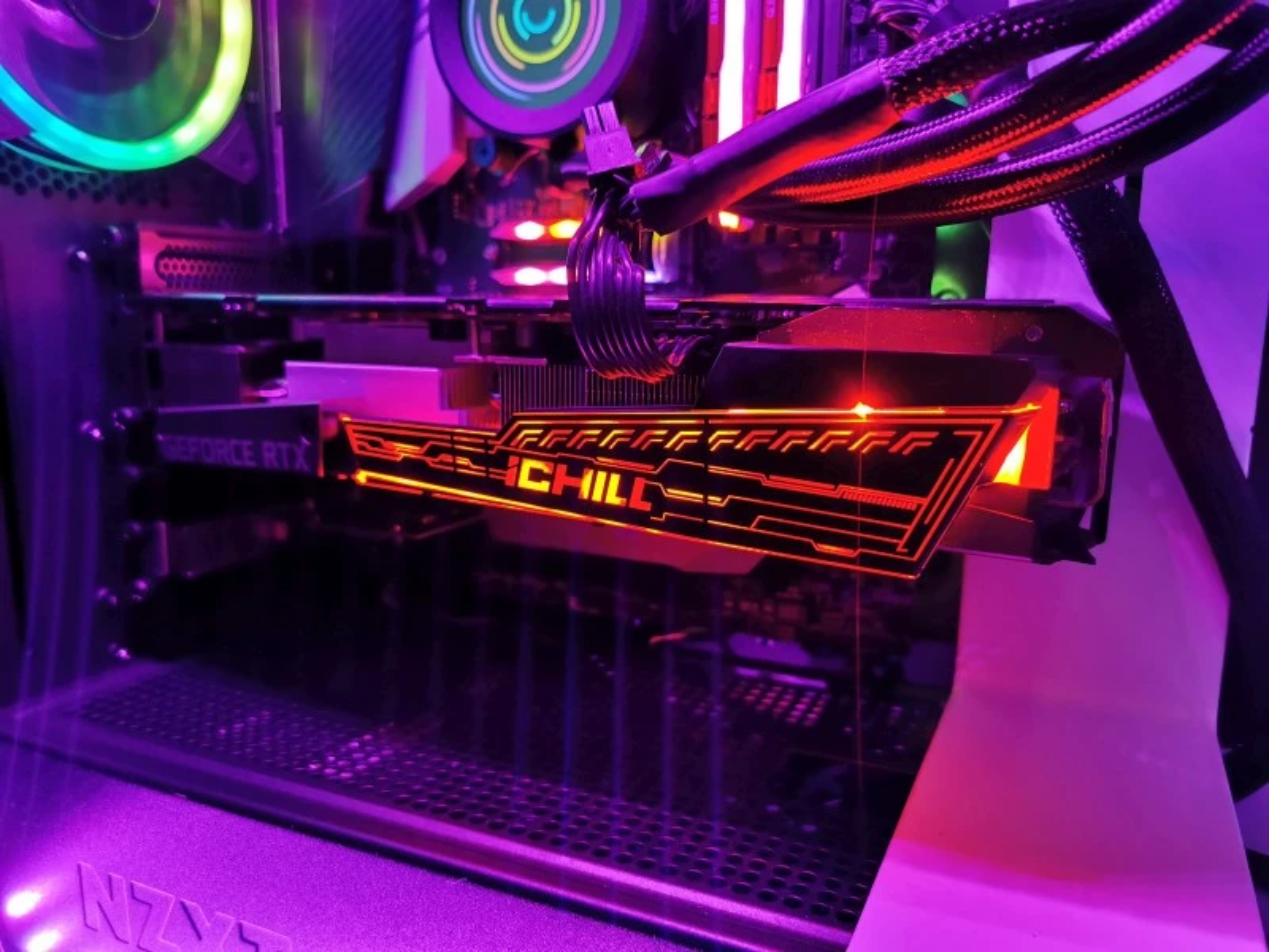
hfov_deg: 65.3
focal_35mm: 27
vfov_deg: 51.4
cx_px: 634
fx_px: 990
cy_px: 476
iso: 400
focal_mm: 5.56
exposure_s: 1/120
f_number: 1.6
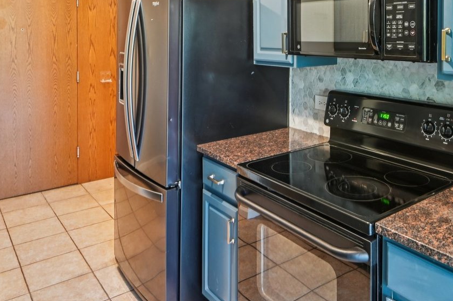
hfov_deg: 59.2
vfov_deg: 40.8
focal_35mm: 31
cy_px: 69
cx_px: 296
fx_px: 390
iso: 400
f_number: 13
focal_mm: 16
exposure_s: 1/1.25
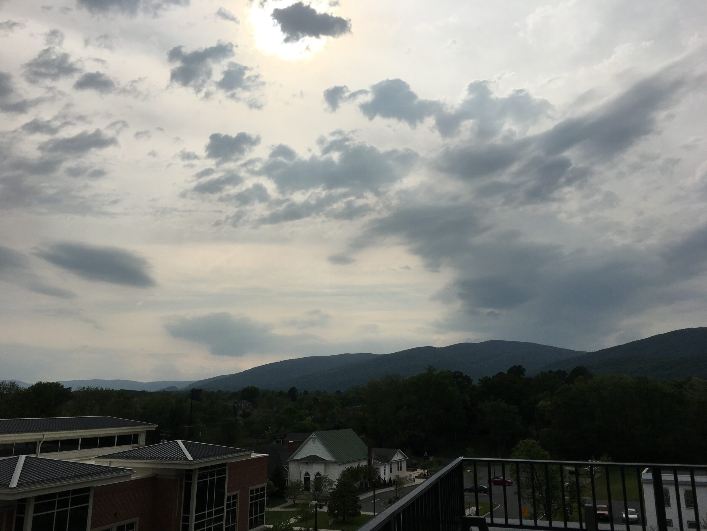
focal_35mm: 29
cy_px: 266
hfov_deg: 61.7
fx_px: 592
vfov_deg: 48.2
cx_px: 354
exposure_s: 1/5495
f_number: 2.2
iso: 25
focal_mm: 4.15
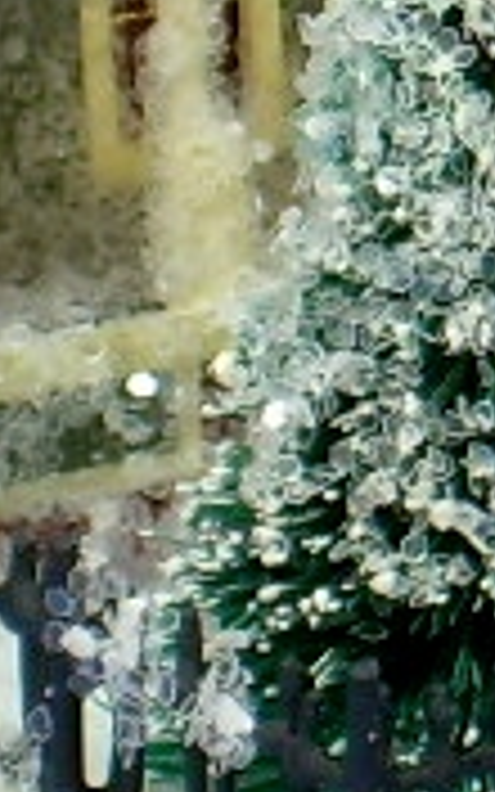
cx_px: 1030
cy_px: -50
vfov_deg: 3.8
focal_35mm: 556
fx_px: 12001
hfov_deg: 2.4
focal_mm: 15.3
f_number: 4.3
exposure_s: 1/6.7
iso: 50
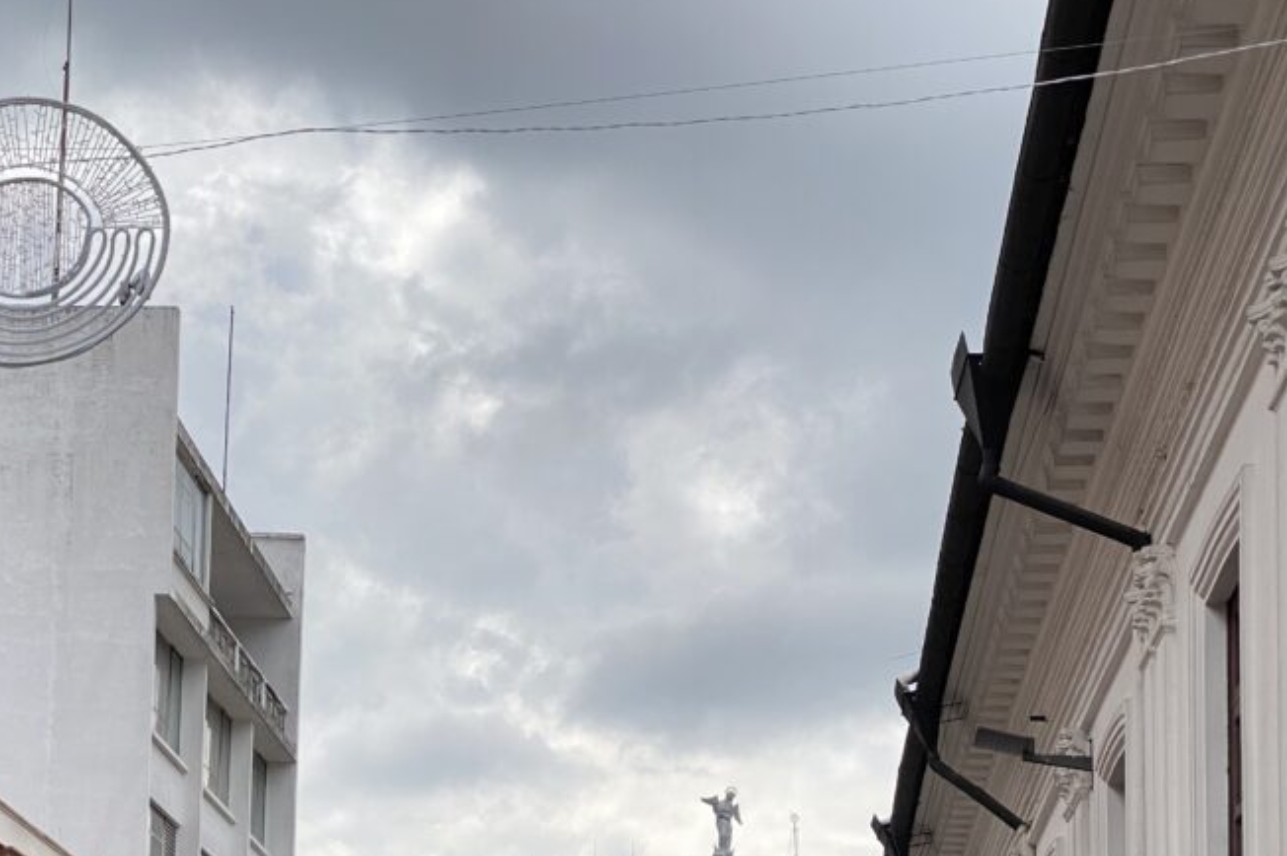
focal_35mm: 85
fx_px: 3037
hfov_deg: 23.9
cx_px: 582
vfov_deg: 15.5
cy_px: 996
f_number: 2
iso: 20
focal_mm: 6
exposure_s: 1/1410
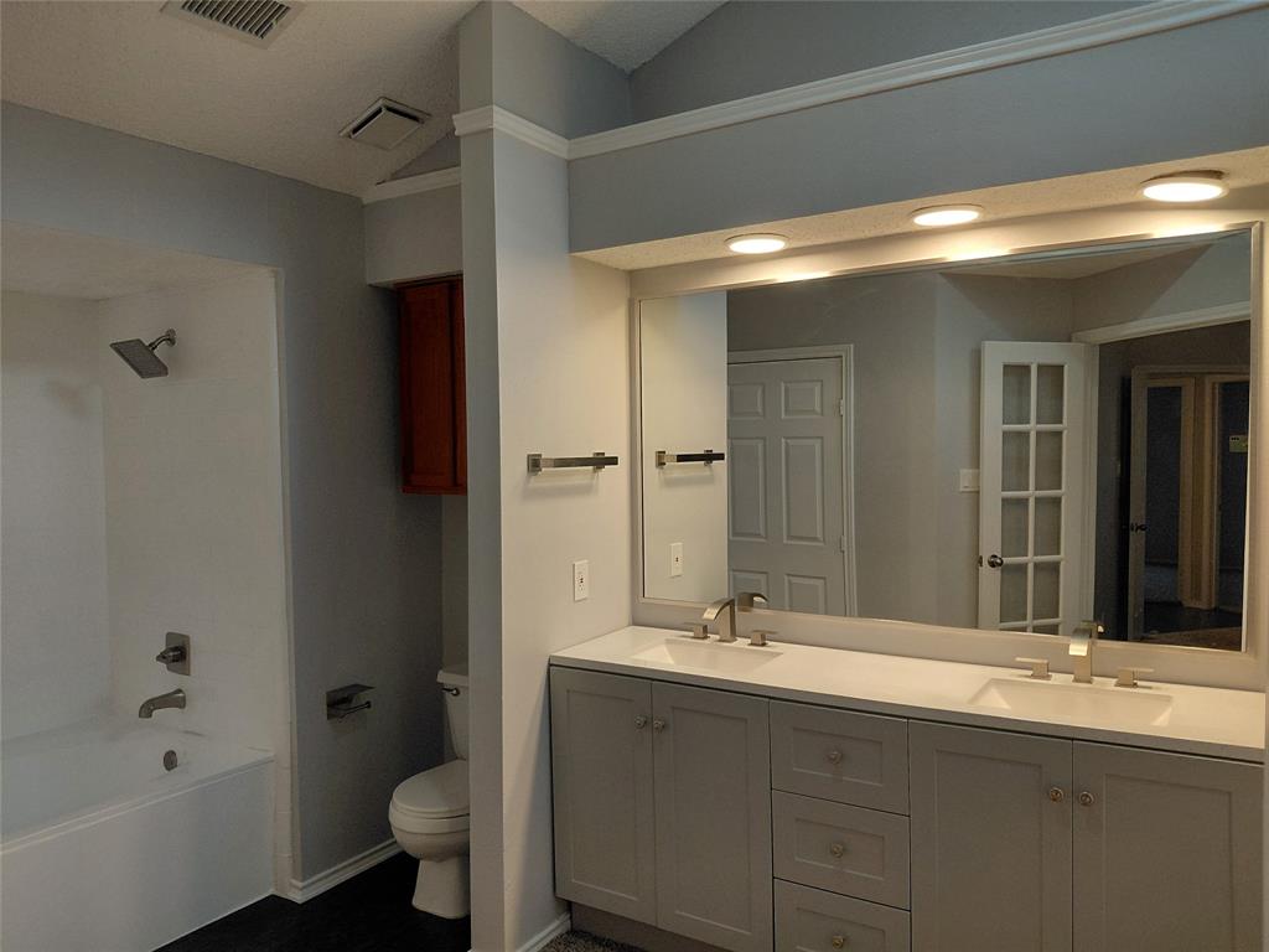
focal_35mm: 25
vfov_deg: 54.9
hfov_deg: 69.4
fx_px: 916
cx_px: 634
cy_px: 476
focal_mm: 4.69
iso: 125
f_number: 1.8
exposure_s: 1/120
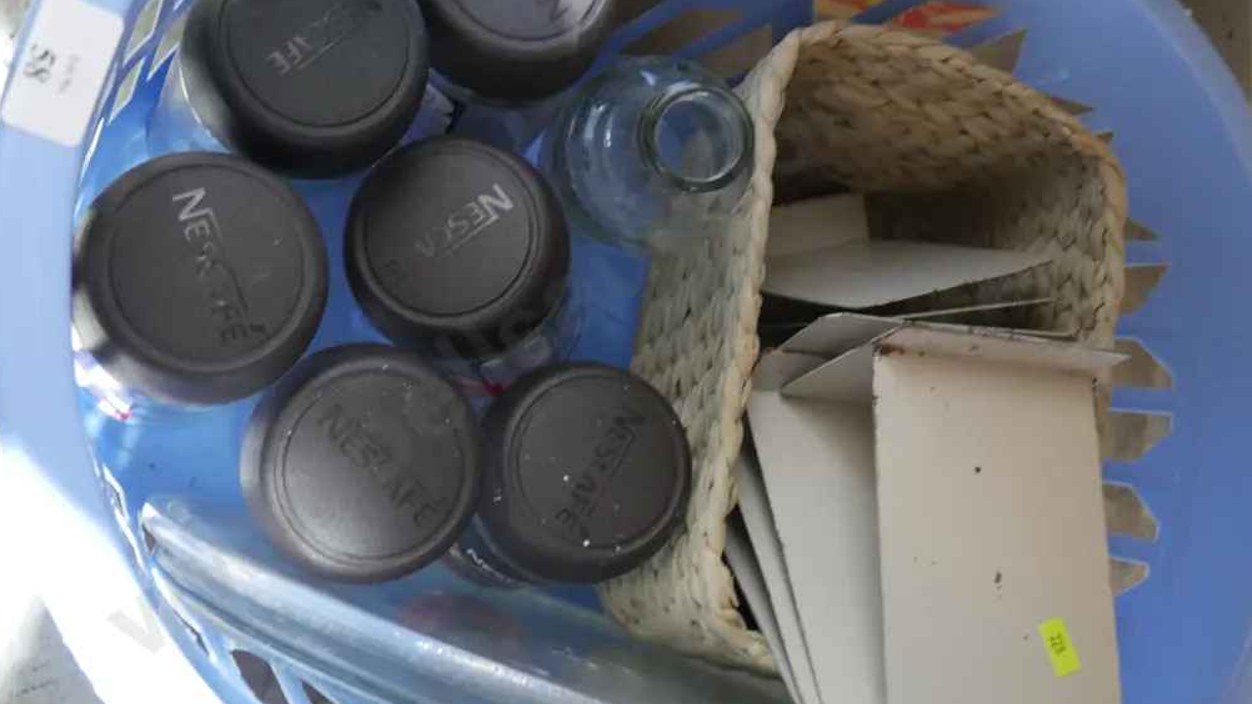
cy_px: 258
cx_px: 632
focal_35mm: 49
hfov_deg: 42.1
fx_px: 1627
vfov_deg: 24.4
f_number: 4.7
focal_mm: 22
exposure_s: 1/10
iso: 3200
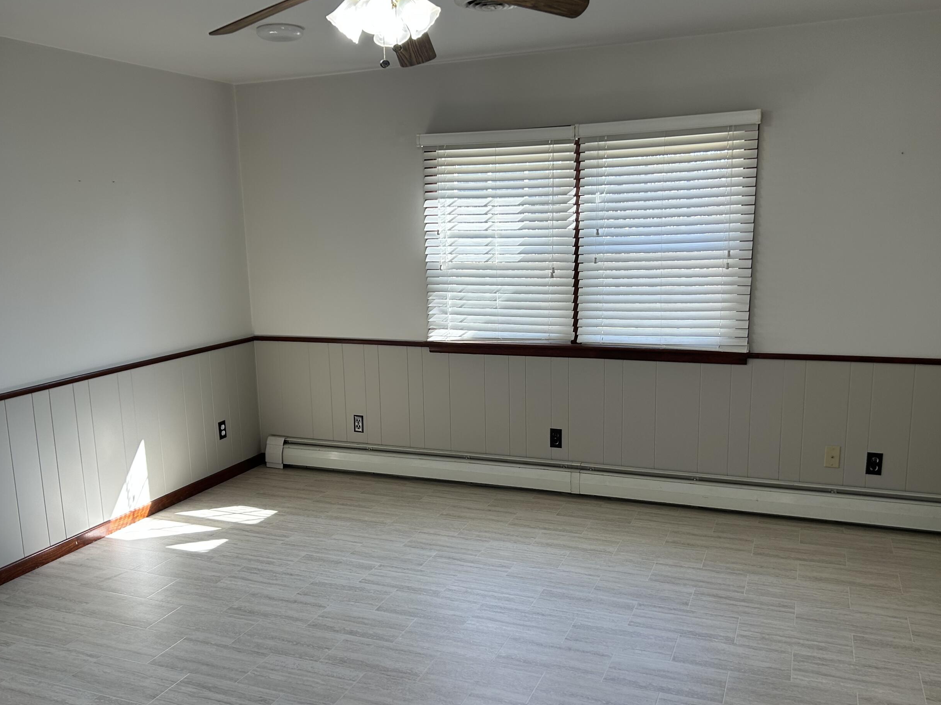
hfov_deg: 56.8
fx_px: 870
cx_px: 434
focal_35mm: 32
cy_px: 388
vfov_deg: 44.1
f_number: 1.5
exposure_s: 1/160
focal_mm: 5.7
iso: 64
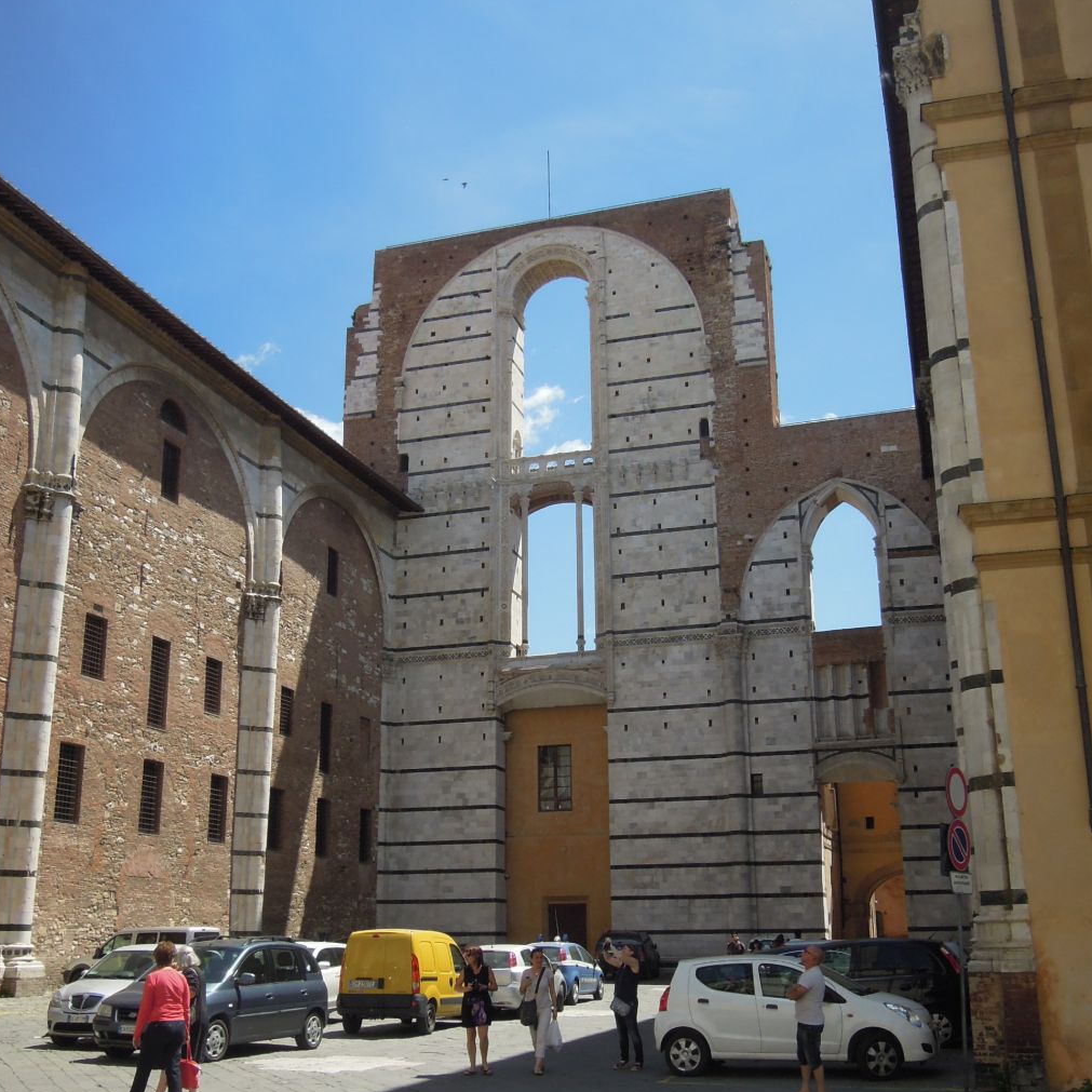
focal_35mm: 37
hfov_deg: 44.9
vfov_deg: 44.9
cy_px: 572
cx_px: 549
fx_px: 1321
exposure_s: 1/1600
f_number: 3.3
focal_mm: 5.5
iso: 160
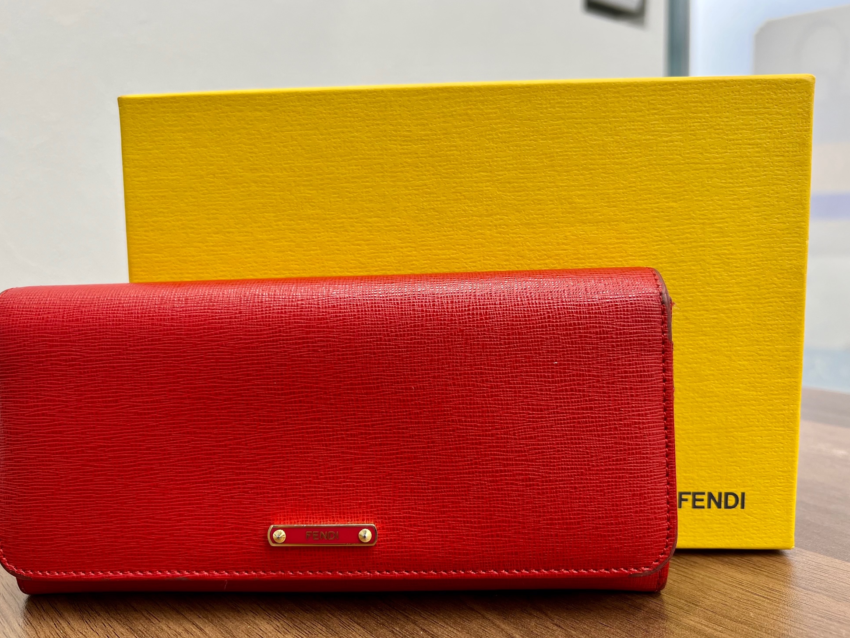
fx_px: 663
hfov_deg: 65.3
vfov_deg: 51.4
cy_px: 309
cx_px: 411
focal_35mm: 27
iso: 80
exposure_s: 1/120
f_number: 1.5
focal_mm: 5.7
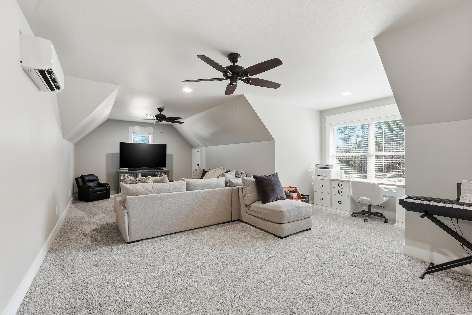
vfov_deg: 73.8
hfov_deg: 96.7
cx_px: 236
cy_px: 158
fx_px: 210
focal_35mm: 16
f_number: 9
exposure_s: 1/40
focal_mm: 16
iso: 250
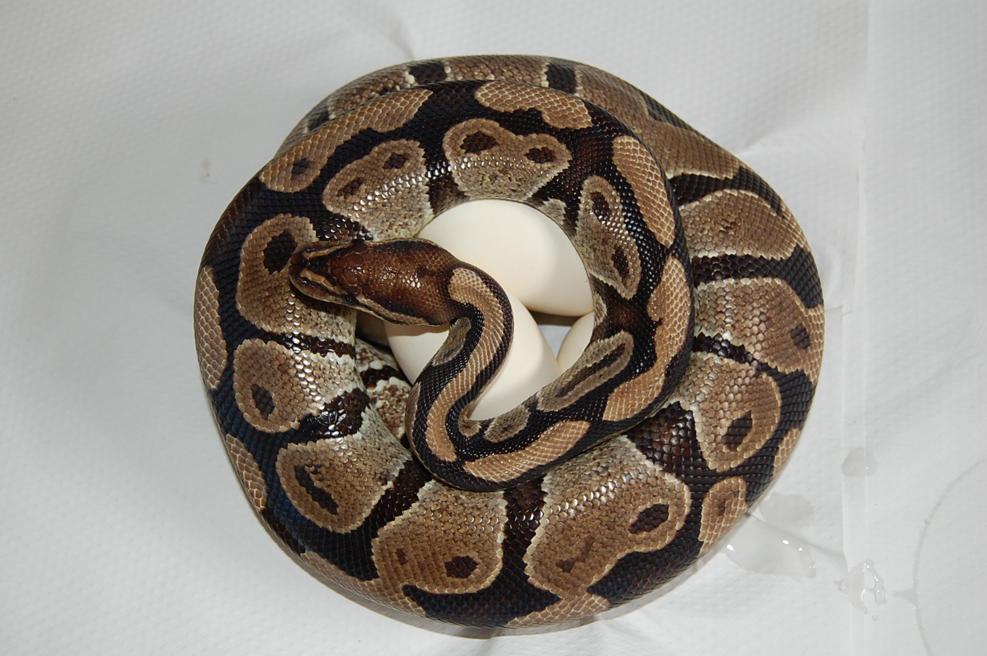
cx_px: 494
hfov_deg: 42.4
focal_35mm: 46
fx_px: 1274
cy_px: 328
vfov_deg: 28.9
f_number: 4.5
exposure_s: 1/60
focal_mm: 31
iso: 400
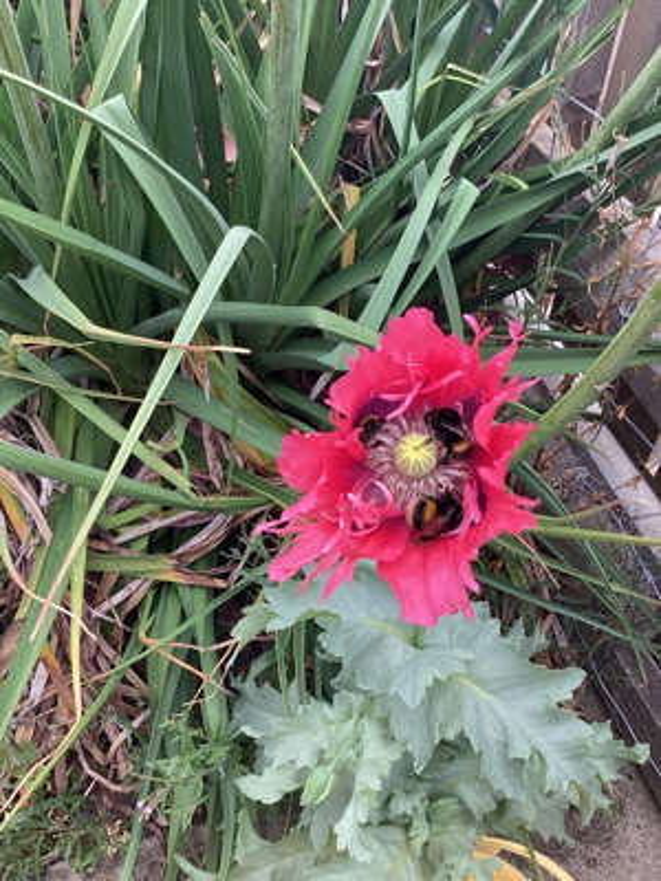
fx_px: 789
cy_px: 440
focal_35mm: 31
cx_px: 330
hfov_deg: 45.4
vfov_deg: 58.4
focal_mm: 3.3
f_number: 2.4
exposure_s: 1/134
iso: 25
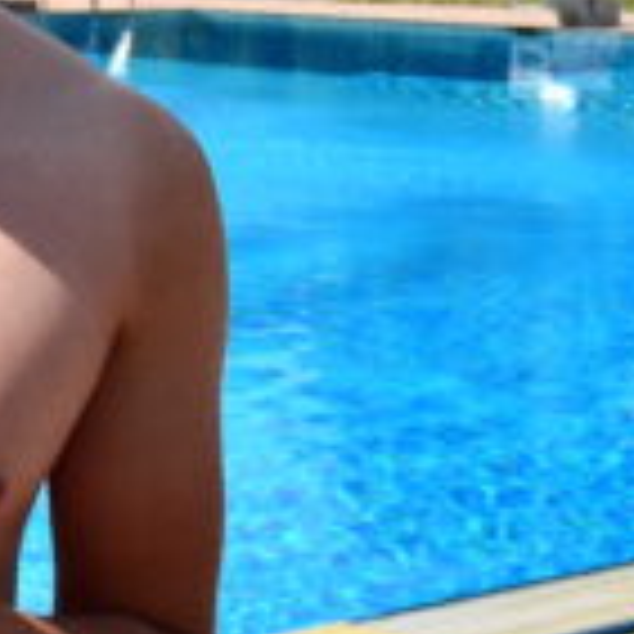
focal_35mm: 143
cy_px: -297
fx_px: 2963
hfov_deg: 11.7
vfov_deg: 11.7
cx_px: -319
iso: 100
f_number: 9
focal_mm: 23
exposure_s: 1/320
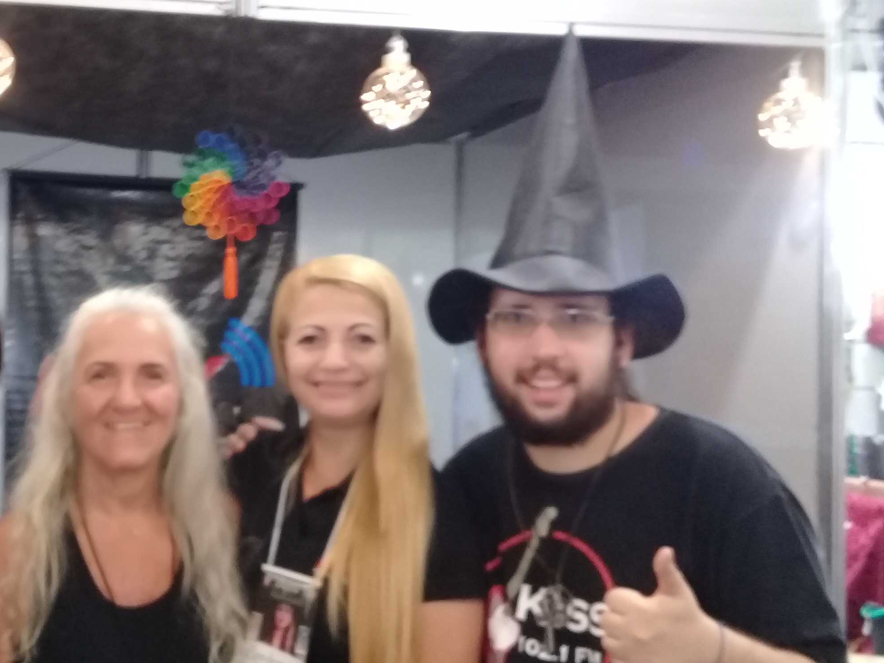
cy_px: 319
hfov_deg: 36.8
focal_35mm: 51
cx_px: 244
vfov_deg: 28.6
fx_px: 1302
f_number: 2.2
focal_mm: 3.3
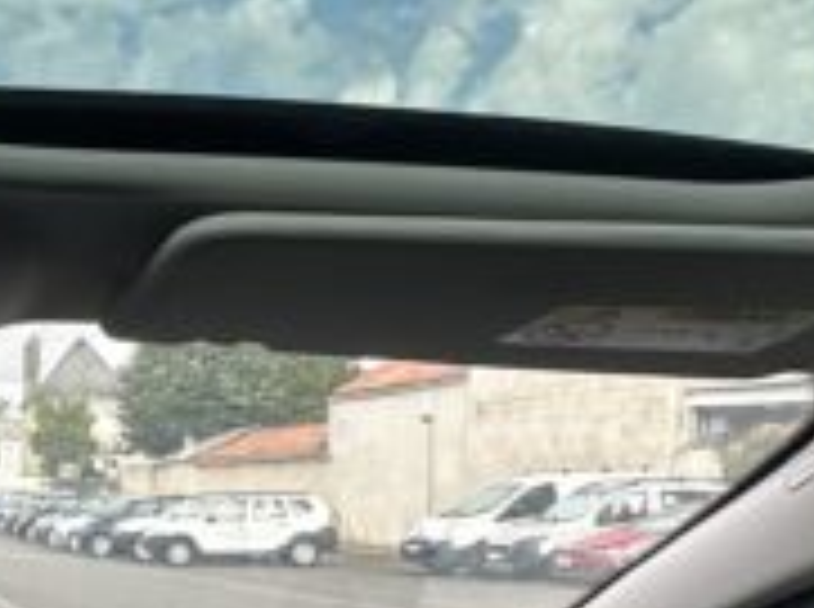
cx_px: -279
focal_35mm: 62
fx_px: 1455
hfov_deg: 26.1
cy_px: 622
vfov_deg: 22.6
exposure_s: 1/250
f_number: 2.2
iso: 40
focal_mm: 2.22
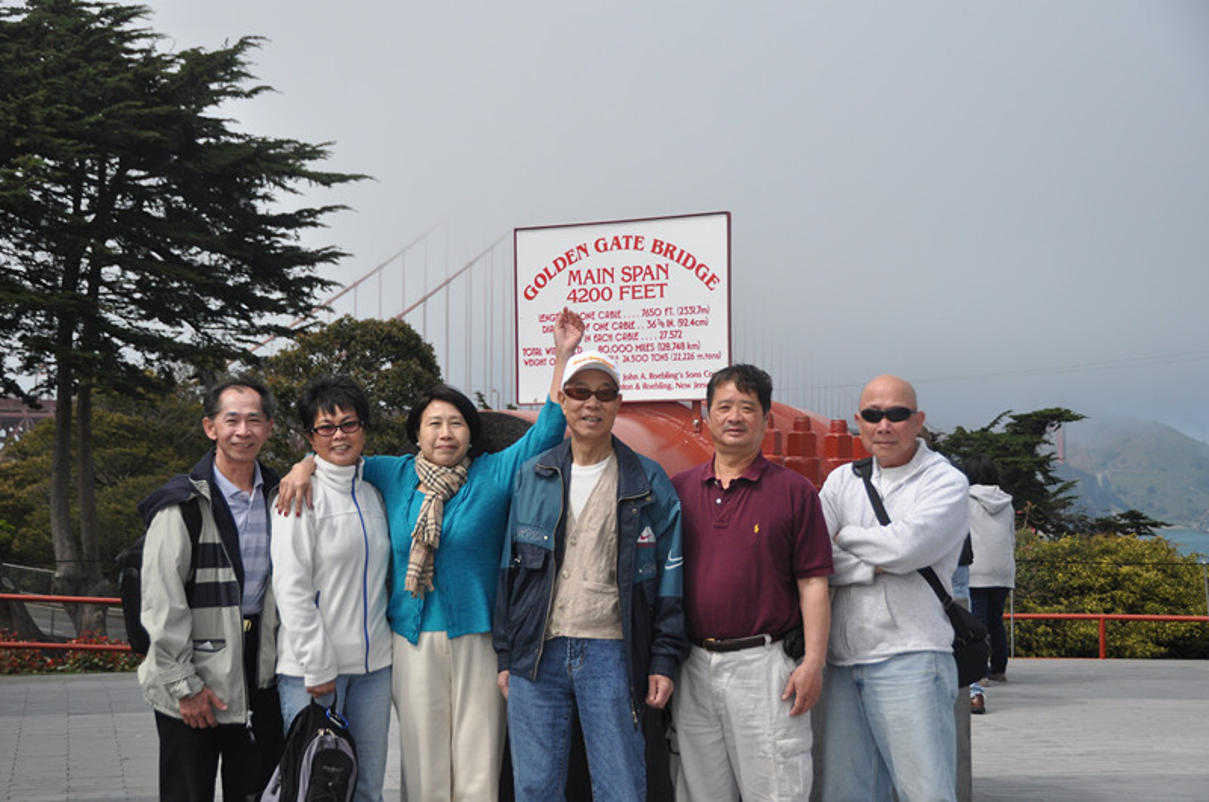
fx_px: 1811
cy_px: 401
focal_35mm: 54
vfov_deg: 25.0
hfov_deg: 36.9
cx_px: 604
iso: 400
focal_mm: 36
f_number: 4.2
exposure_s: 1/4000
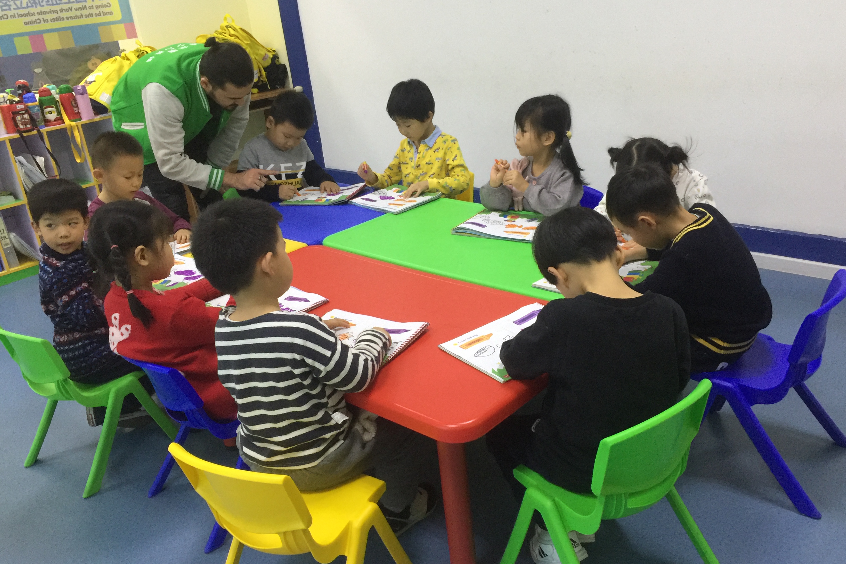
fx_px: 728
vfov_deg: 42.3
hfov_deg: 60.3
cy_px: 289
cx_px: 433
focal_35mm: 31
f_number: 2.2
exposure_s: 1/17
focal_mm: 4.15
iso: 125
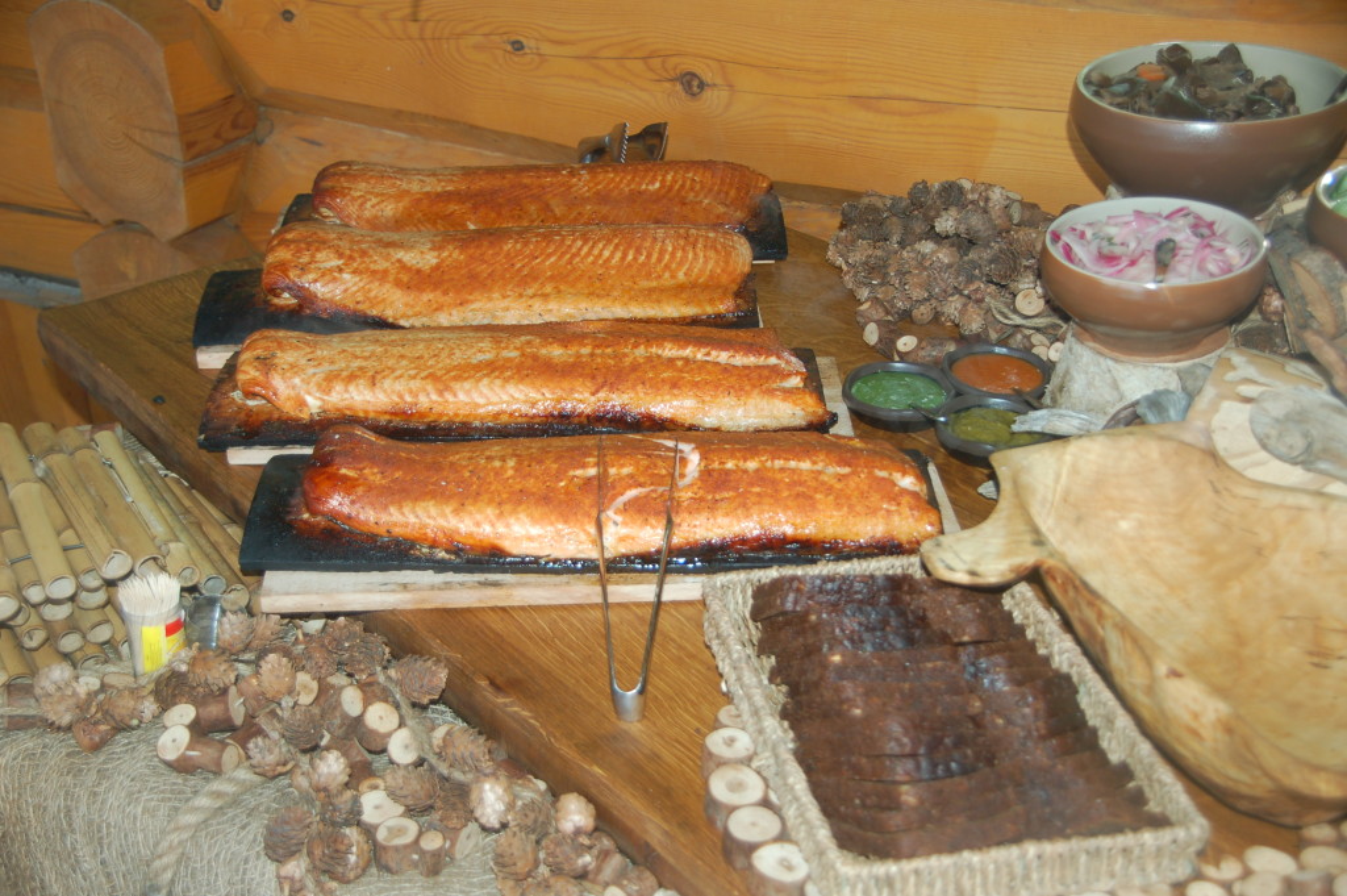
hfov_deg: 41.1
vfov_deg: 28.0
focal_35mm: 48
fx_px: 1795
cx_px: 674
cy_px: 448
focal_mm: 32
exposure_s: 1/60
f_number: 4.2
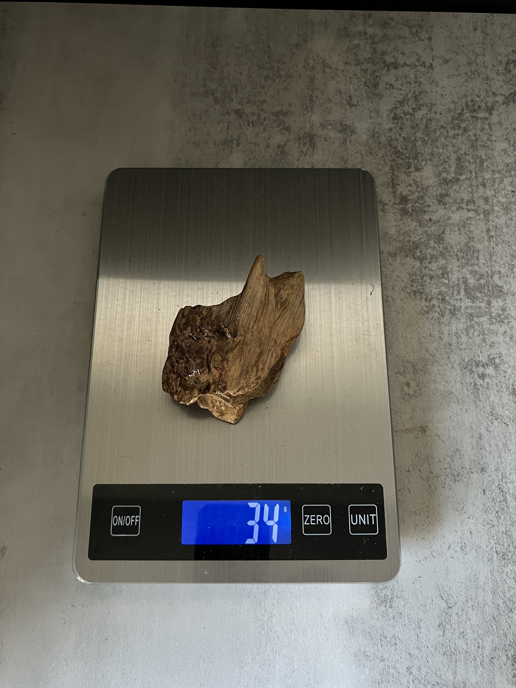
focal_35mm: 28
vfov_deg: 63.4
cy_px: 344
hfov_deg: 49.7
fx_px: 557
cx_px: 258
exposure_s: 1/60
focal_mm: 3.99
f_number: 1.8
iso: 160
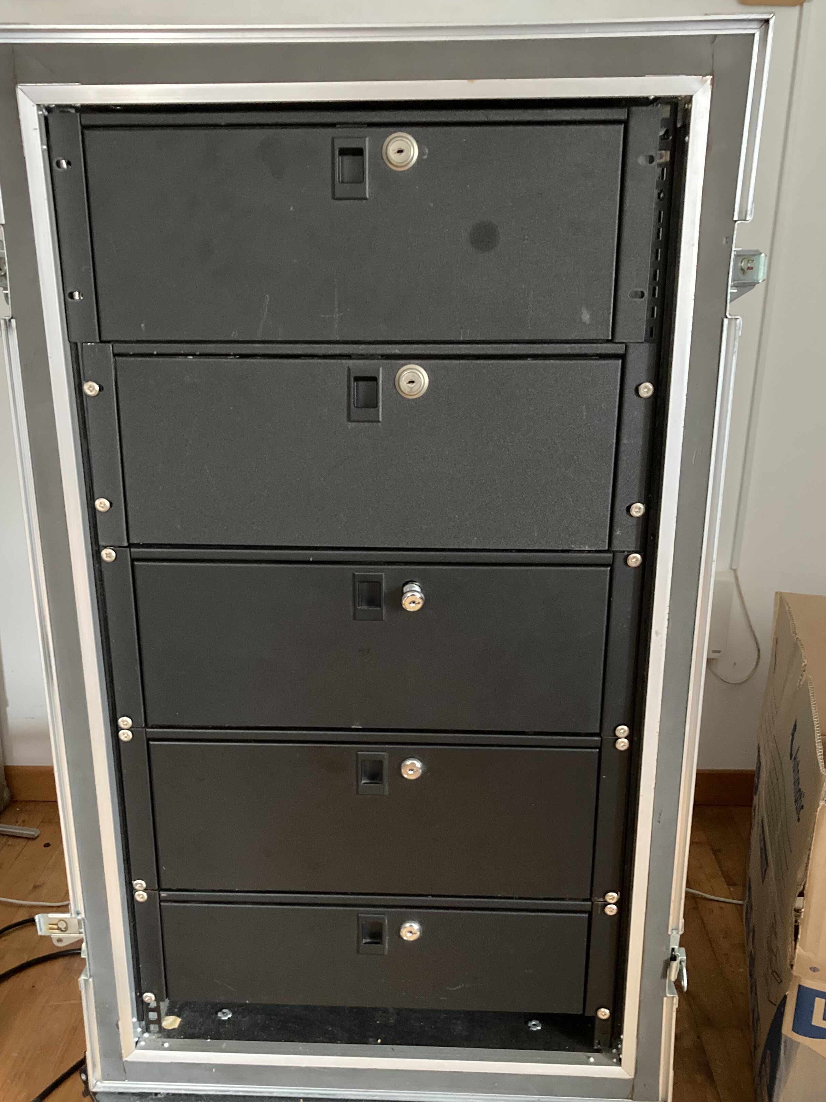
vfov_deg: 52.4
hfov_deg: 40.6
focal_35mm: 35
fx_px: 1114
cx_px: 366
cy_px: 631
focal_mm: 3.99
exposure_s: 1/30
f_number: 1.8
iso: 640
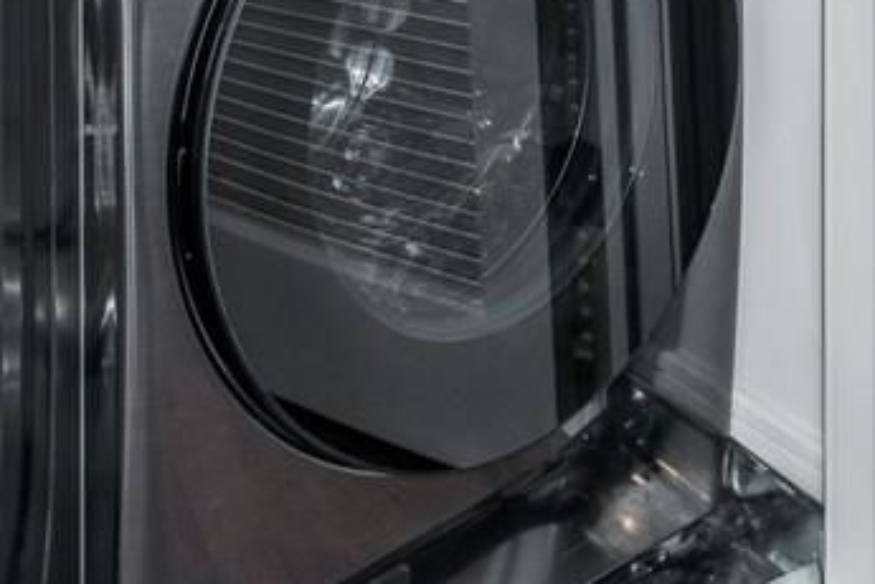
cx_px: 568
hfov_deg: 30.8
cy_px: -430
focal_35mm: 65
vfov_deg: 17.5
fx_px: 1580
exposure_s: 1/2.5
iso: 200
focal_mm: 14
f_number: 11
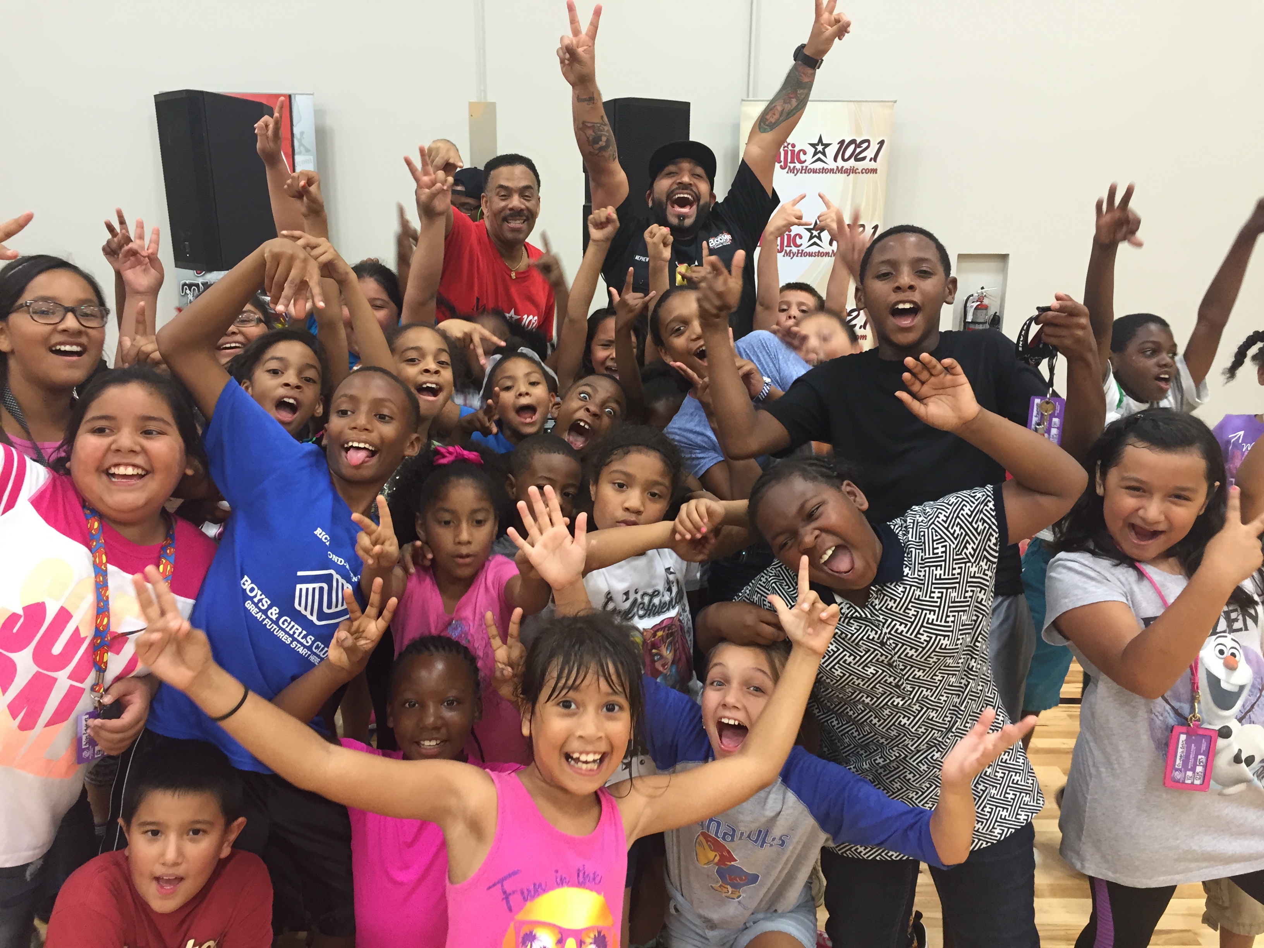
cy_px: 474
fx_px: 1059
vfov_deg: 48.2
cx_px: 632
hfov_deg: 61.7
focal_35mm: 29
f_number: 2.2
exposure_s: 1/30
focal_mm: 4.15
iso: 125
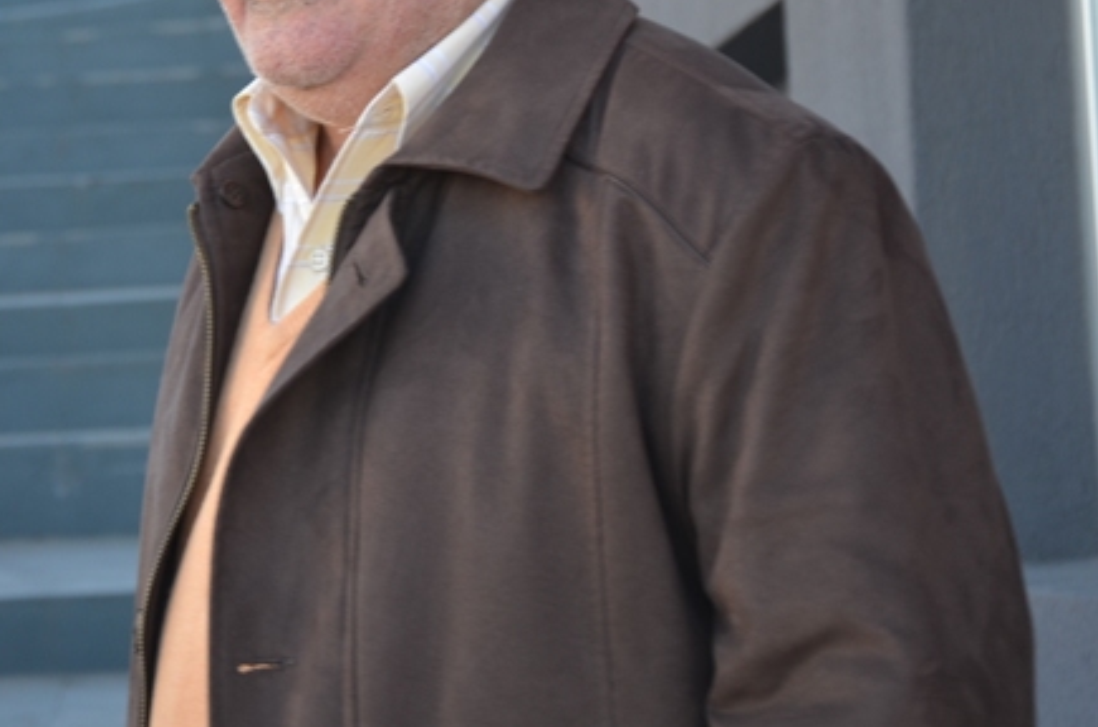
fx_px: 5204
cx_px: 341
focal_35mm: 171
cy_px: 61
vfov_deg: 8.0
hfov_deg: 12.0
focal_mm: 62
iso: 200
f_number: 5.6
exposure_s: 1/125
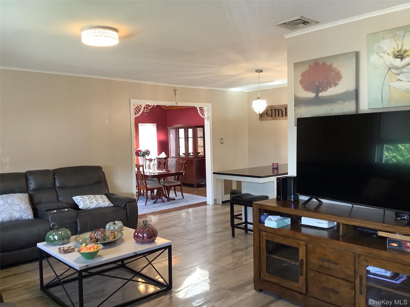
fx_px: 367
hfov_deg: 58.4
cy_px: 154
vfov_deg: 45.4
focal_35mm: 31
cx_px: 205
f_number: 2.4
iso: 200
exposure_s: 1/50
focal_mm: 3.3
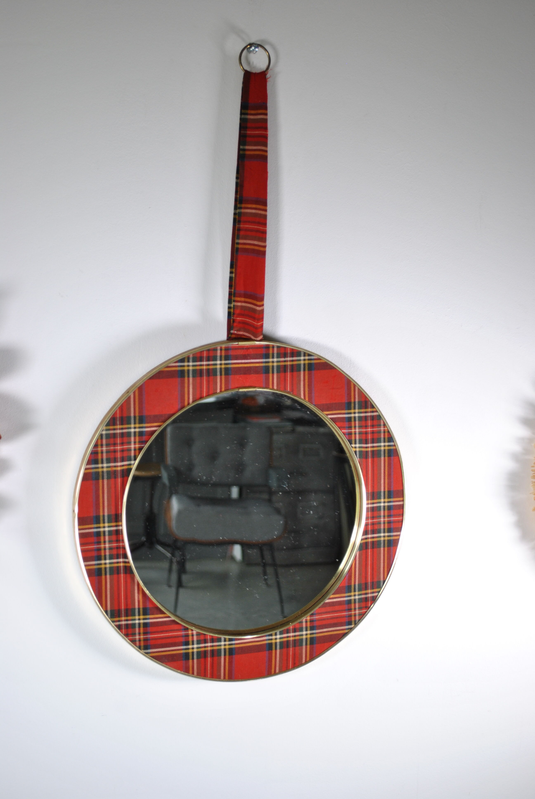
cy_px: 400
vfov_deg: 35.0
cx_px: 268
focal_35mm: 57
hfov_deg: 23.8
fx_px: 1267
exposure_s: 1/60
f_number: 5
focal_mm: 38
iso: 200
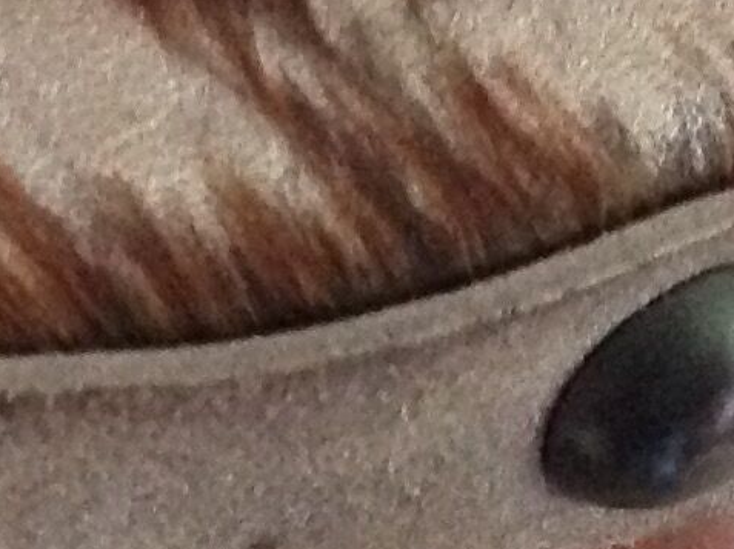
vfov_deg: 7.8
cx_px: -423
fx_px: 4026
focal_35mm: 190
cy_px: -43
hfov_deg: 10.0
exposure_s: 1/15
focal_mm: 4.28
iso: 500
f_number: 2.4
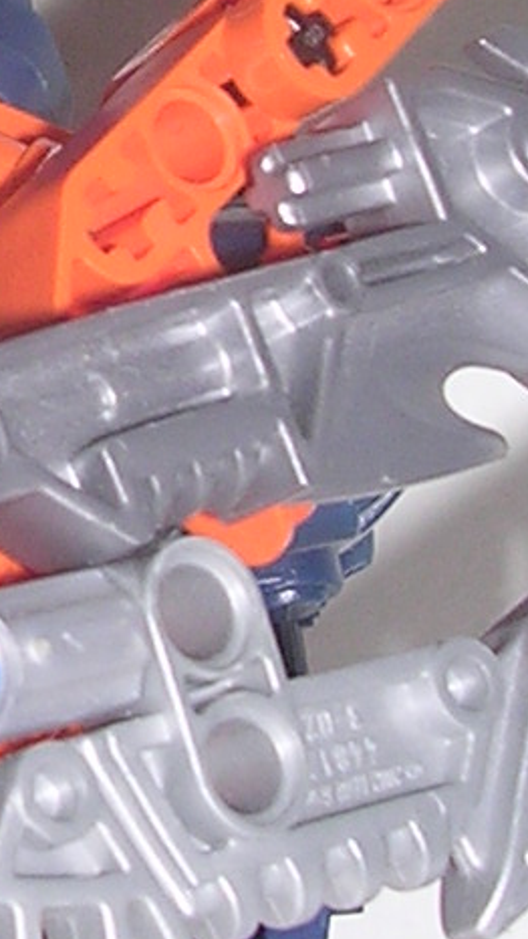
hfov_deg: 6.6
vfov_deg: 11.7
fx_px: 4532
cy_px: 32
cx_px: -272
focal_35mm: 182
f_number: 2.8
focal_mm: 5.8
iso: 100
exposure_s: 1/60.1
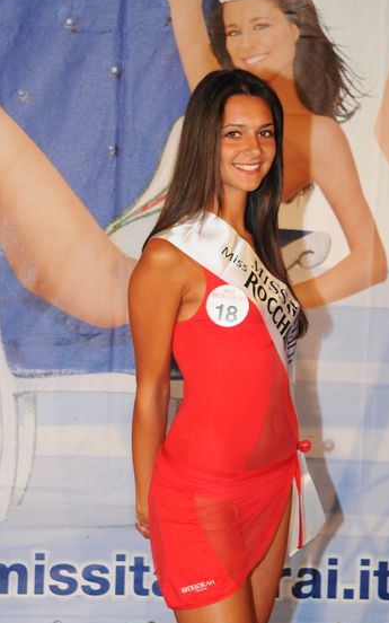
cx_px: 184
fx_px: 1442
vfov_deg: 24.4
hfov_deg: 15.4
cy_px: 315
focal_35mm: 85
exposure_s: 1/60
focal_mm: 48
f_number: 4.8
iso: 200
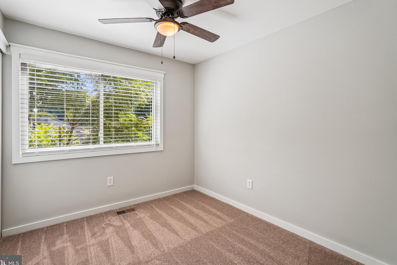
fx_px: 193
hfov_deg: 91.4
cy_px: 129
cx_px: 187
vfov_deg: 68.8
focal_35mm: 18
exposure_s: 1/10
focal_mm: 16.5
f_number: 8
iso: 100
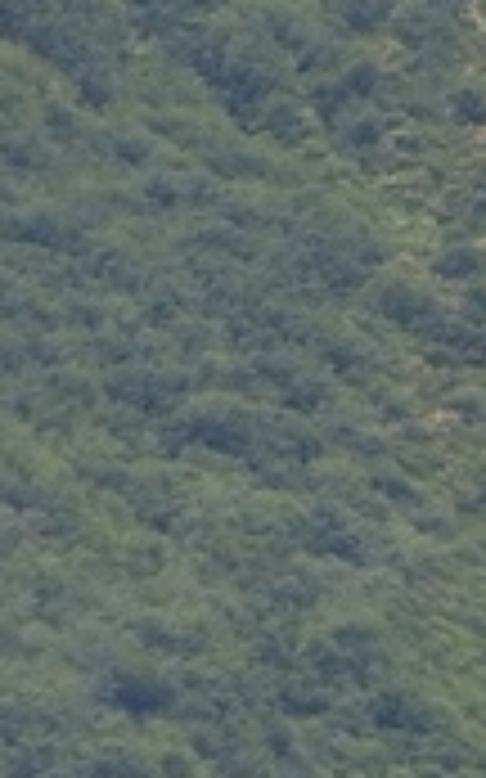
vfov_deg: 0.9
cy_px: 1435
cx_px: 1084
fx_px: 47892
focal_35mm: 2258
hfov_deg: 0.6
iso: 400
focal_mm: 300
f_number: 5.6
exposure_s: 1/640
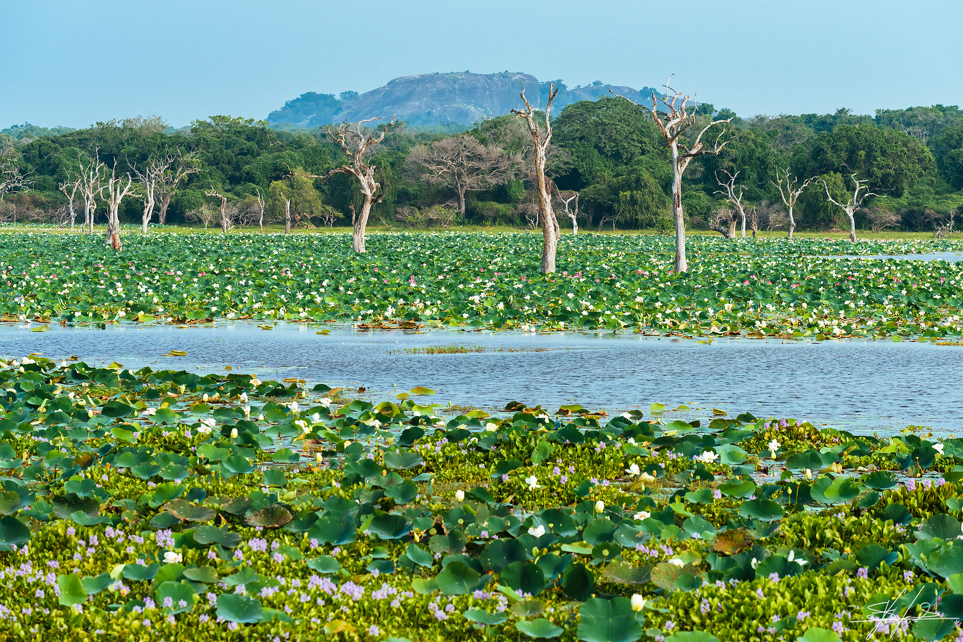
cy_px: 319
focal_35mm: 136
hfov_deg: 15.1
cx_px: 479
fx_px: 3638
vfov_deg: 10.1
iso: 200
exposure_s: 1/640
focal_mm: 135
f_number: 7.1
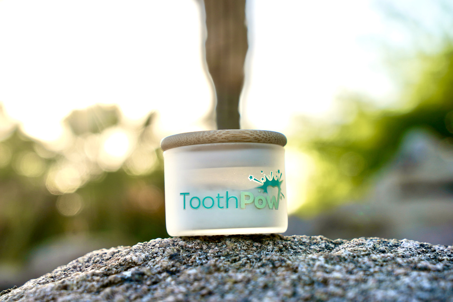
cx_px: 226
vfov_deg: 19.5
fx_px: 881
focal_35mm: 70
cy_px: 151
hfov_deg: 28.8
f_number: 6.3
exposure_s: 1/200
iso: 100
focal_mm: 70
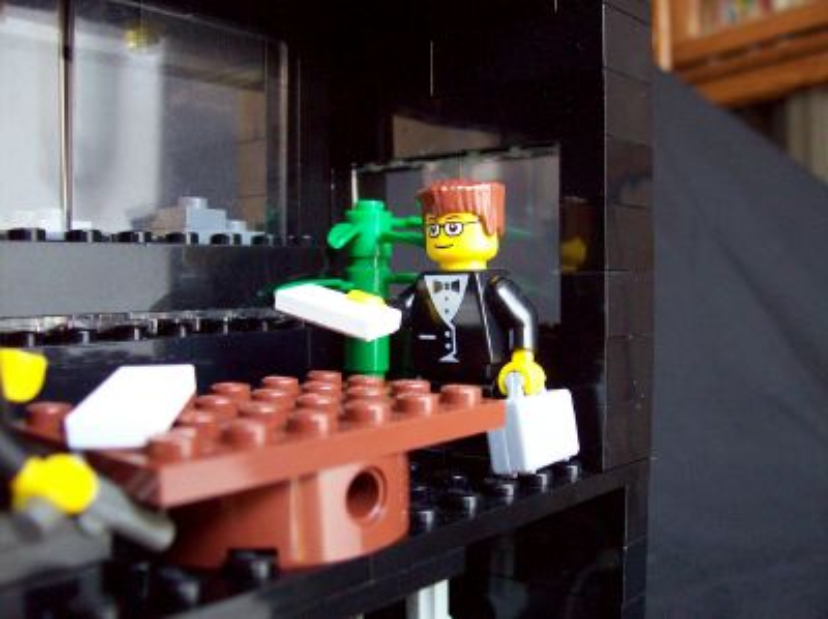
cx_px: 414
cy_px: 310
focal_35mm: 36
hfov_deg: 51.4
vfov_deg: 39.6
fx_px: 860
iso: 160
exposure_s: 1/8.75
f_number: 2.7
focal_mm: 6
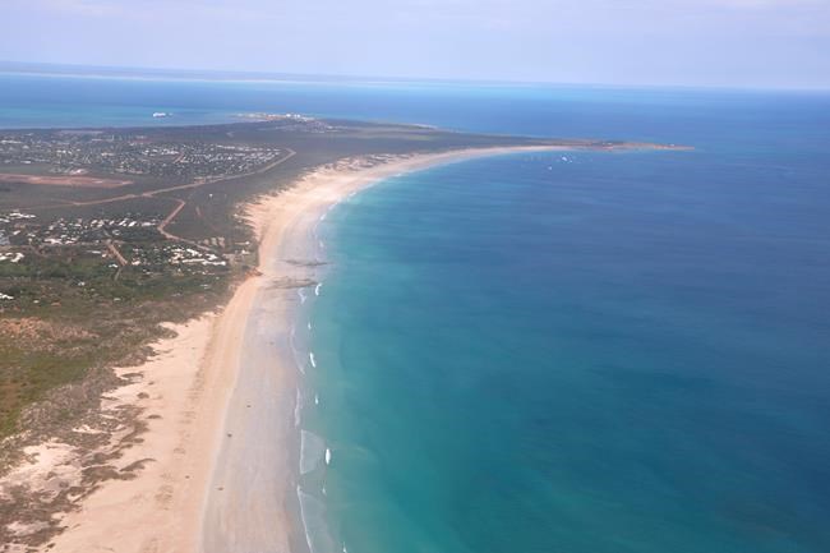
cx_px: 415
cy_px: 276
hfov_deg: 45.0
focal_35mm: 44
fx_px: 1003
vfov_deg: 30.8
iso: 200
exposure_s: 1/250
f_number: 8
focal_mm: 29
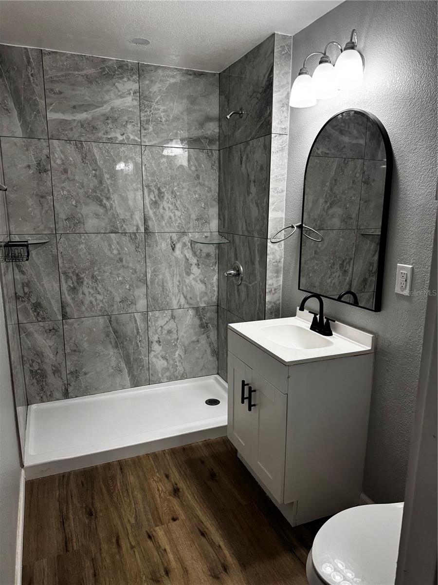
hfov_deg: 56.8
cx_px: 219
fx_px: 405
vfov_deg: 71.6
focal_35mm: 24
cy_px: 292
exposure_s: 1/120
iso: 160
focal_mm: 6.76
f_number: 1.78
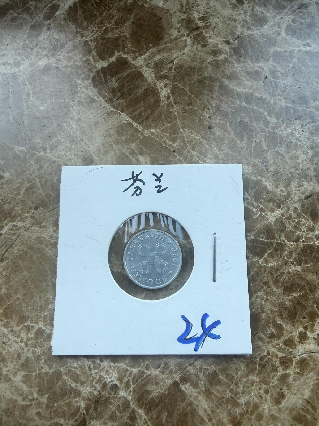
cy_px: 213
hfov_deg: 56.8
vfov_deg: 71.6
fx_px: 295
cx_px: 160
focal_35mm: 24
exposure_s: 1/99
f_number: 2.2
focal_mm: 2.22
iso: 80
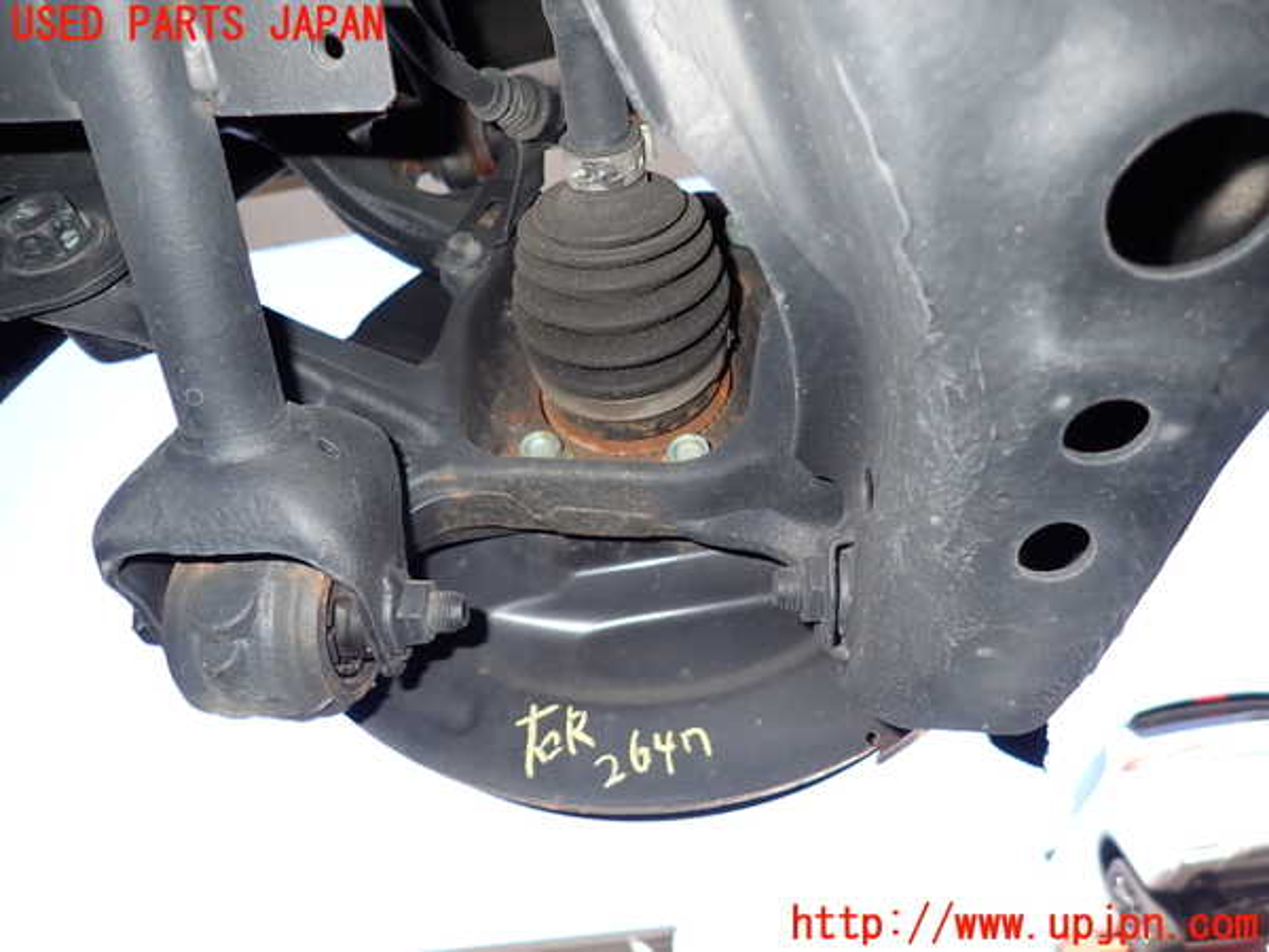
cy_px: 476
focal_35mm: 25
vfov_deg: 54.9
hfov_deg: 69.4
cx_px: 634
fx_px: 916
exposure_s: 1/30
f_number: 5.6
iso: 100
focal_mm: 4.5
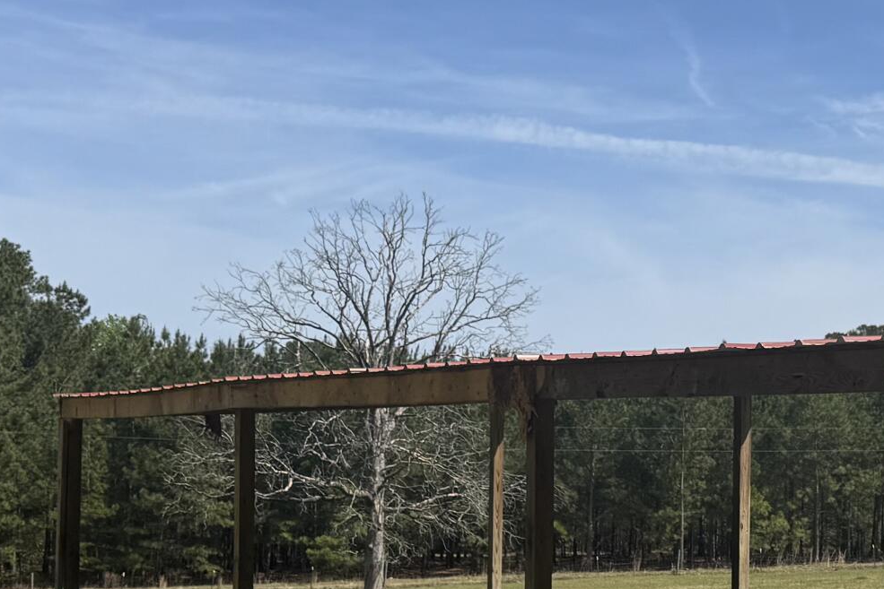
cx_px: 734
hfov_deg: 26.1
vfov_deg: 17.7
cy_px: 533
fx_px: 1866
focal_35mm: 76
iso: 80
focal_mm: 6.76
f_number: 1.78
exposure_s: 1/6410
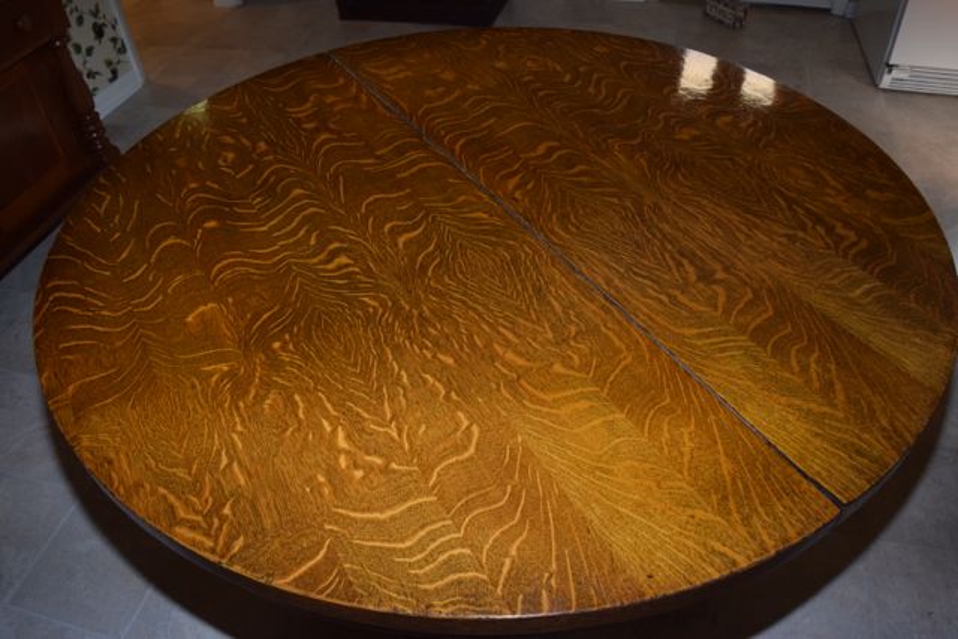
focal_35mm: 27
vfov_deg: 48.0
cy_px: 320
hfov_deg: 67.4
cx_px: 479
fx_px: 719
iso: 800
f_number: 5.6
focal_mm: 18
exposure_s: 1/125
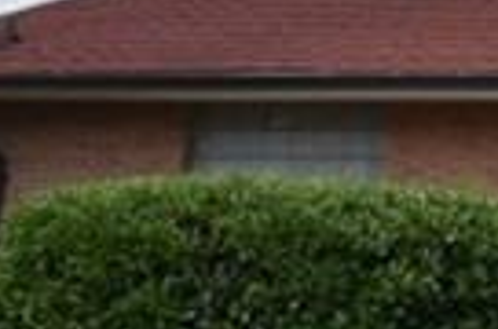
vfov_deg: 4.8
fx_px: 3903
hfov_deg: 6.6
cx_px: 1571
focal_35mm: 283
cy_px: 62
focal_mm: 25
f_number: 8
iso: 280
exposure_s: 1/500
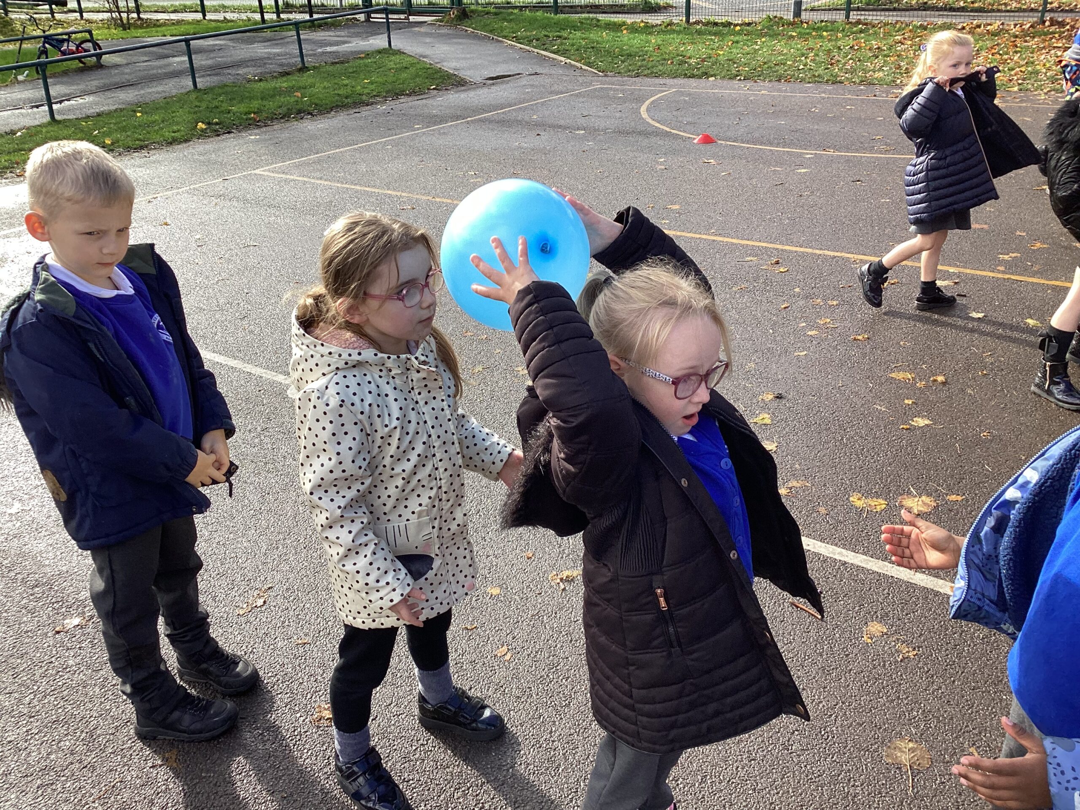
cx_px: 540
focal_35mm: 31
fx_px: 967
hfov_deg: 58.4
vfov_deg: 45.4
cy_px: 405
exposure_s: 1/273
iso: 25
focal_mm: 3.3
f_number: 2.4
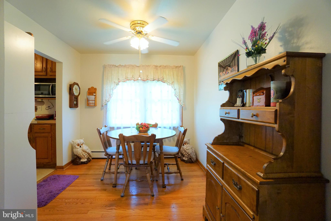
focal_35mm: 15
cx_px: 166
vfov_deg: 77.3
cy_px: 110
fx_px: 138
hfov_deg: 100.4
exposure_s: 1/160
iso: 2000
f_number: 4
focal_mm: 10
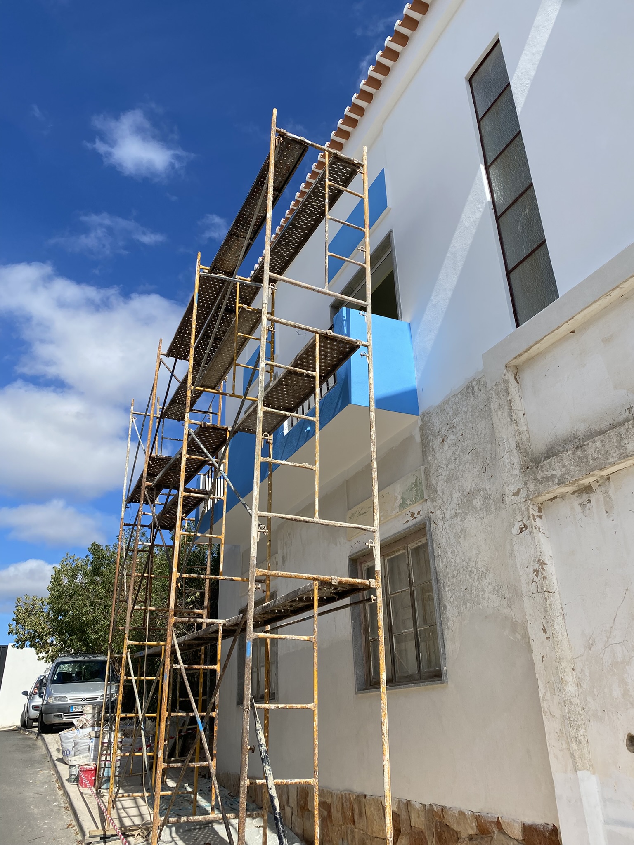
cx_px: 317
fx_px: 635
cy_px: 422
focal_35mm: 26
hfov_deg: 53.1
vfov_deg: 67.3
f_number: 1.8
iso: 32
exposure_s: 1/3610
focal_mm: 4.25
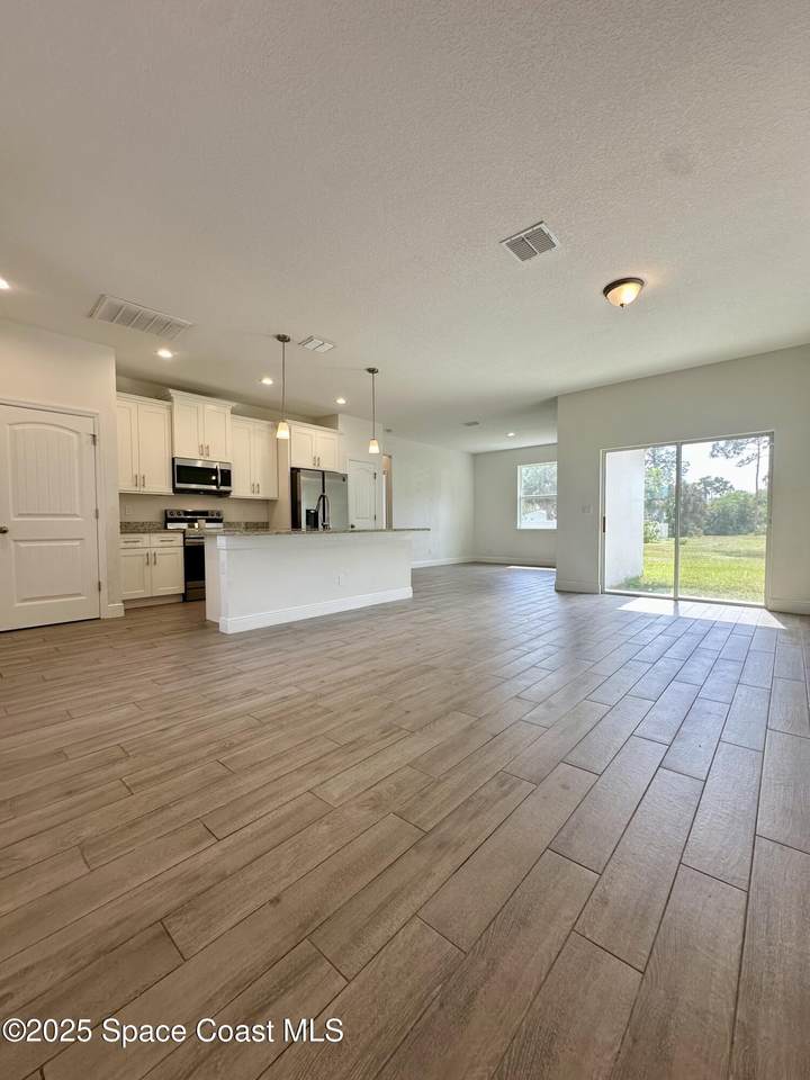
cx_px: 405
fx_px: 437
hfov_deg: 85.7
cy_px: 540
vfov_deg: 102.1
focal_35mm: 14
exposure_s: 1/120
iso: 50
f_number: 2.2
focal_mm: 2.22
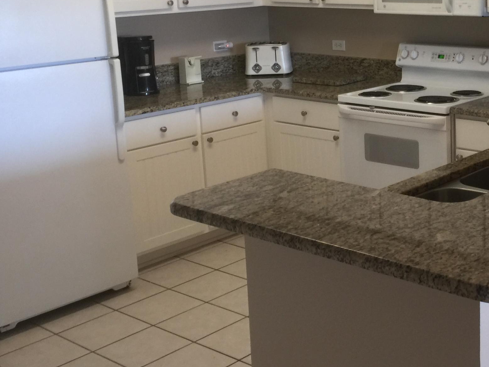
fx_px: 791
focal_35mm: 56
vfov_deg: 25.9
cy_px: 103
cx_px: 426
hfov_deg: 32.9
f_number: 2.2
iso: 50
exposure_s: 1/15
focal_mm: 4.15
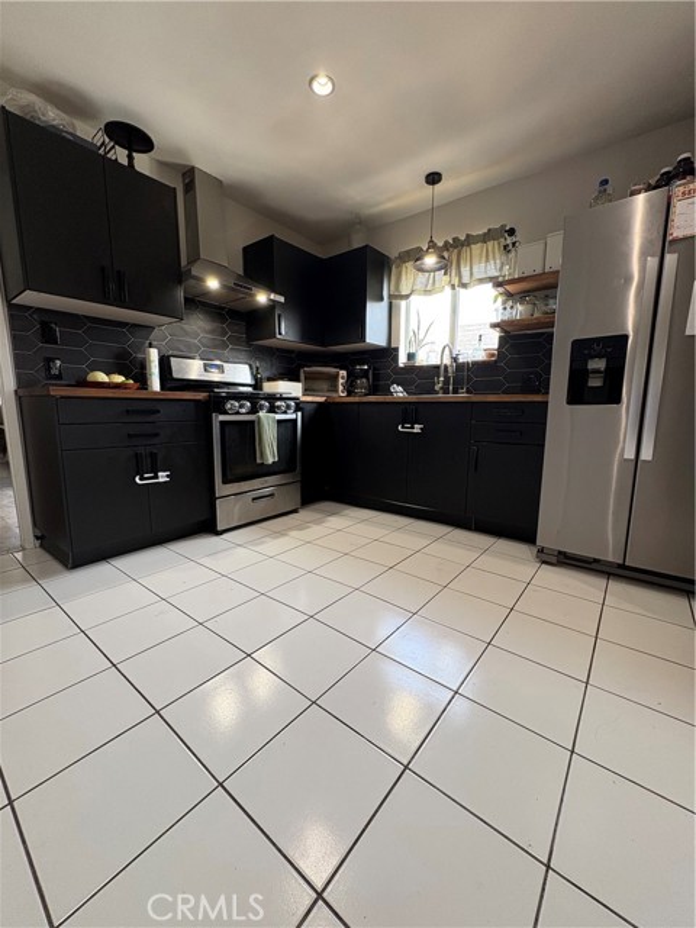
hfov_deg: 85.7
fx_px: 375
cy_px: 464
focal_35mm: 14
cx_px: 348
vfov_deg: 102.1
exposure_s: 1/60
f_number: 2.2
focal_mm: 2.22
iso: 125
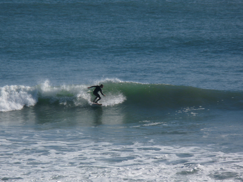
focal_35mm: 586
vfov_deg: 2.5
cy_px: 98
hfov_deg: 3.4
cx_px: 123
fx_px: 4113
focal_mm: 86.4
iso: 100
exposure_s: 1/400
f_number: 8
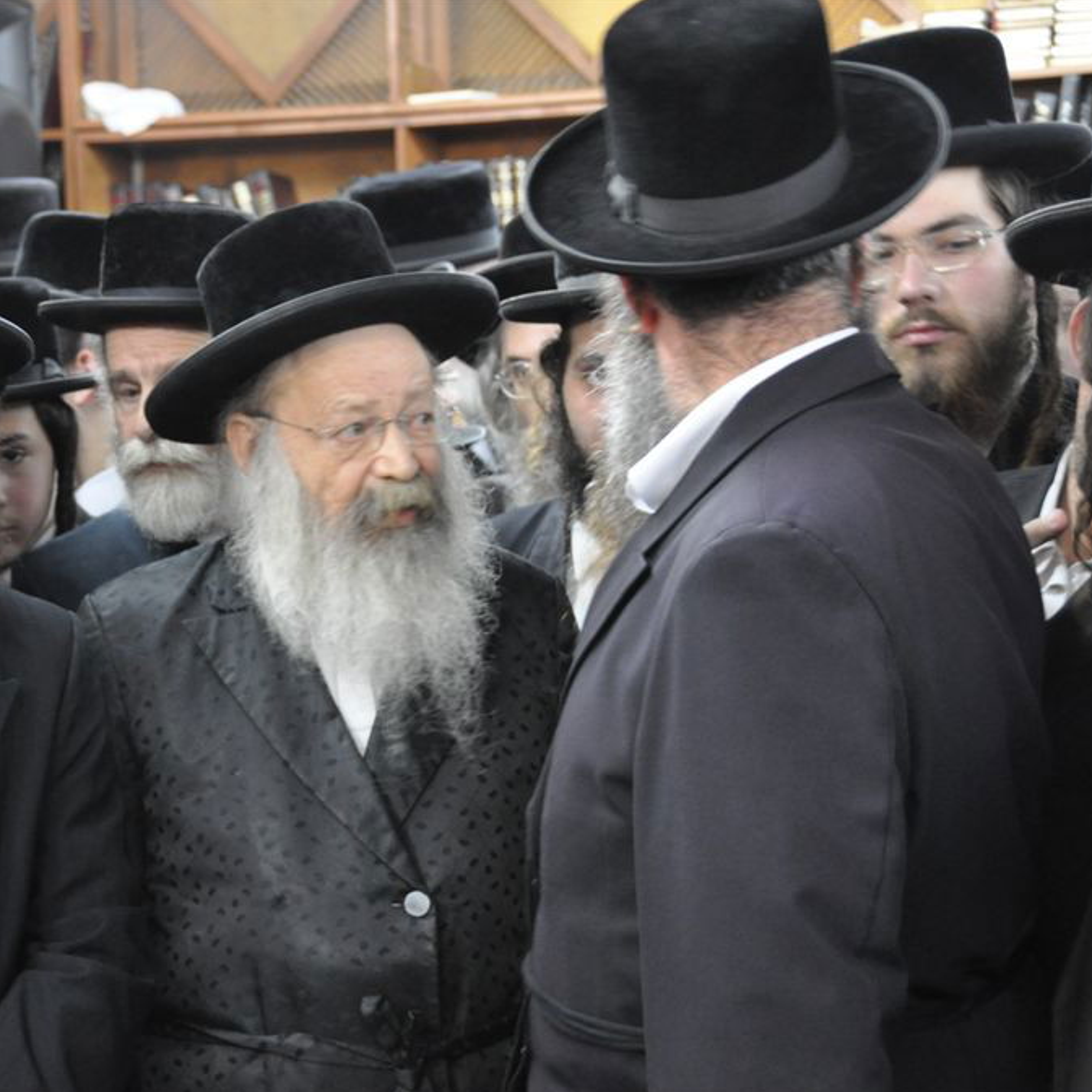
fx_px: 3462
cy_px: 548
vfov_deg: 17.9
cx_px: 362
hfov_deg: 17.9
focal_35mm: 97
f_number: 4.8
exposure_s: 1/20
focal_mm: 50
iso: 1600
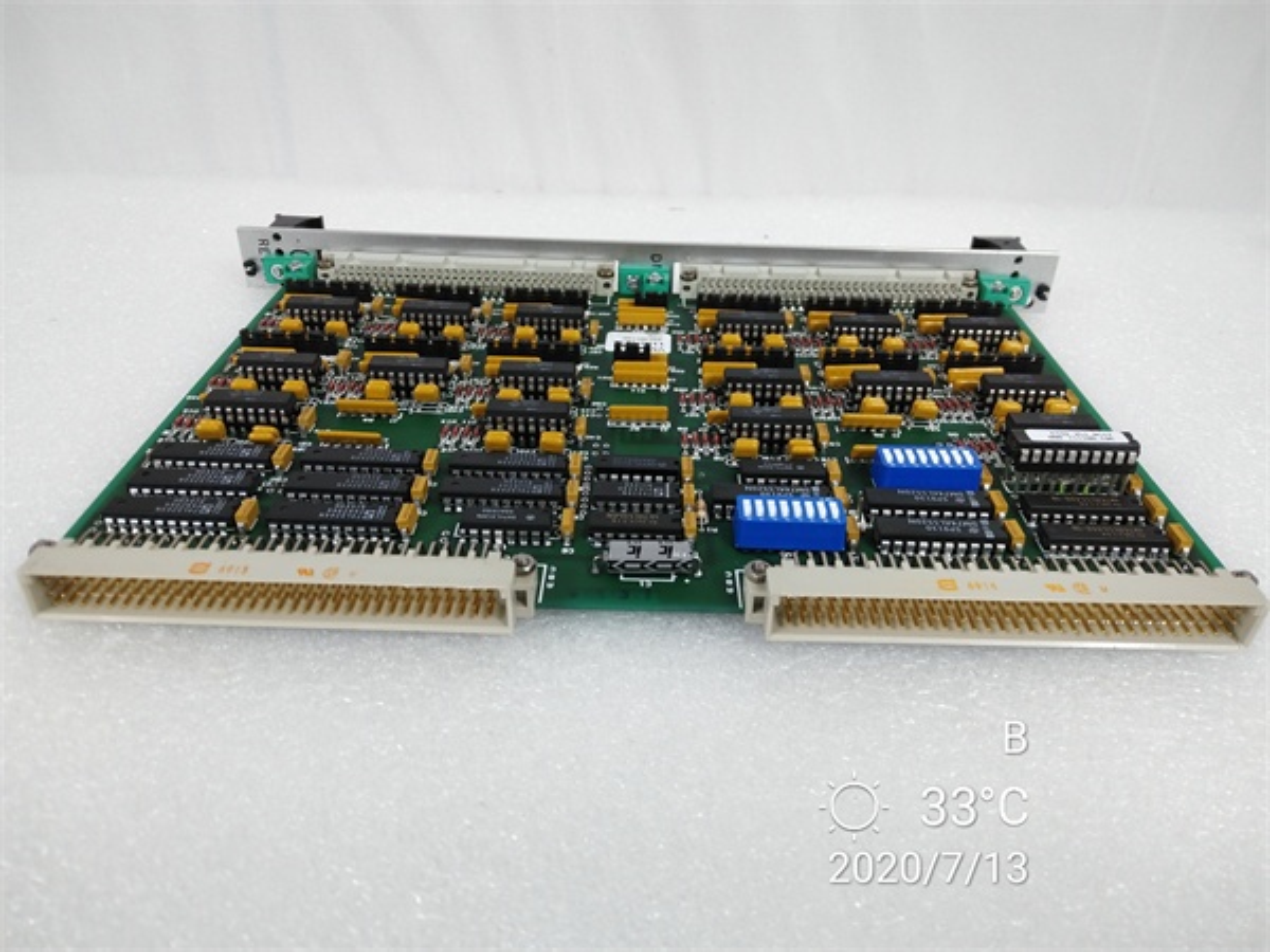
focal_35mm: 26
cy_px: 476
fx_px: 954
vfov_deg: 53.1
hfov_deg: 67.3
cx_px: 635
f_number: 2
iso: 191
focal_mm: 3.44
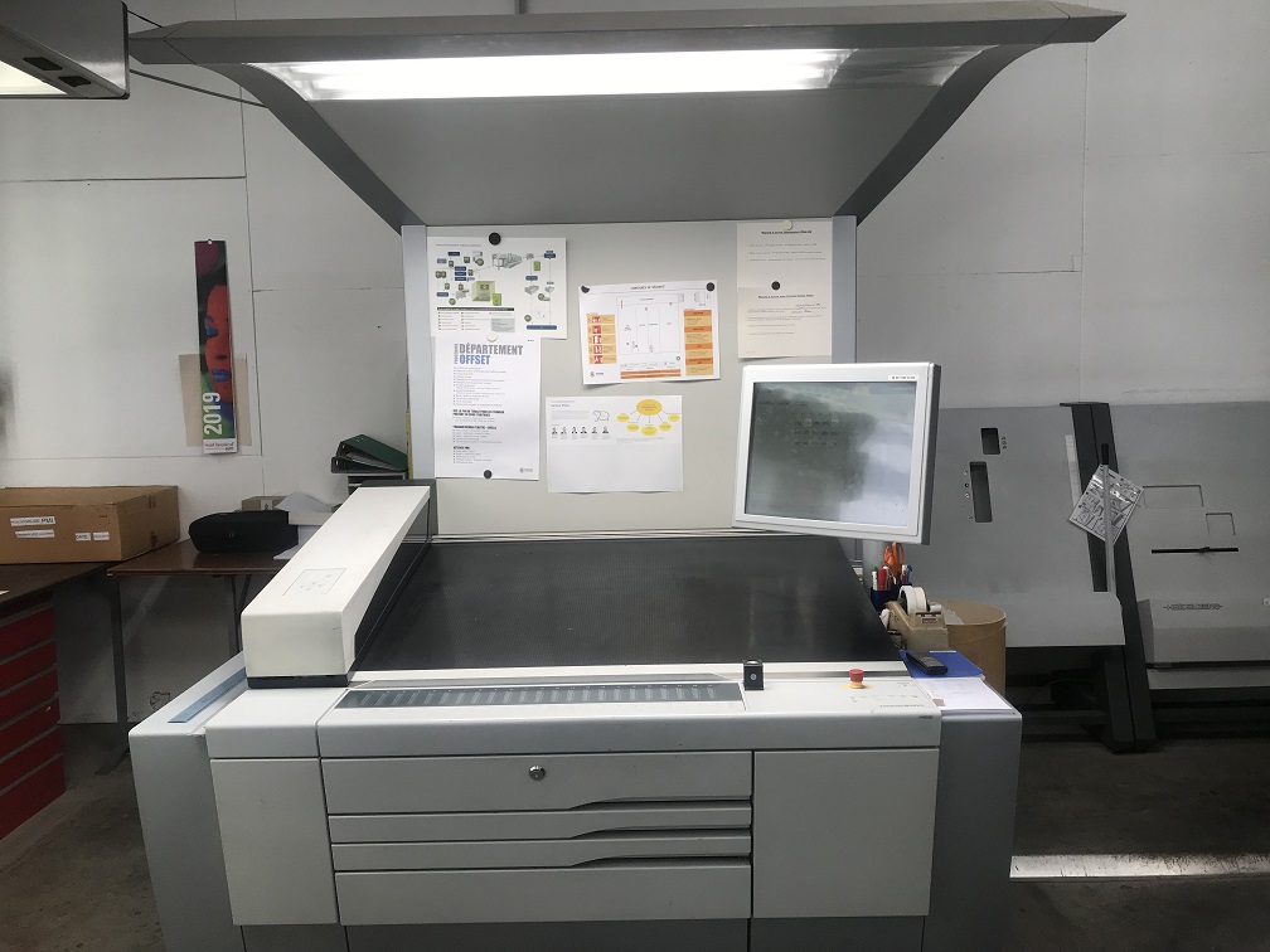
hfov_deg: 63.4
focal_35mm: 28
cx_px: 635
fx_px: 1027
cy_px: 476
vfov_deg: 49.7
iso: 32
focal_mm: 3.99
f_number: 1.8
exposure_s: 1/100
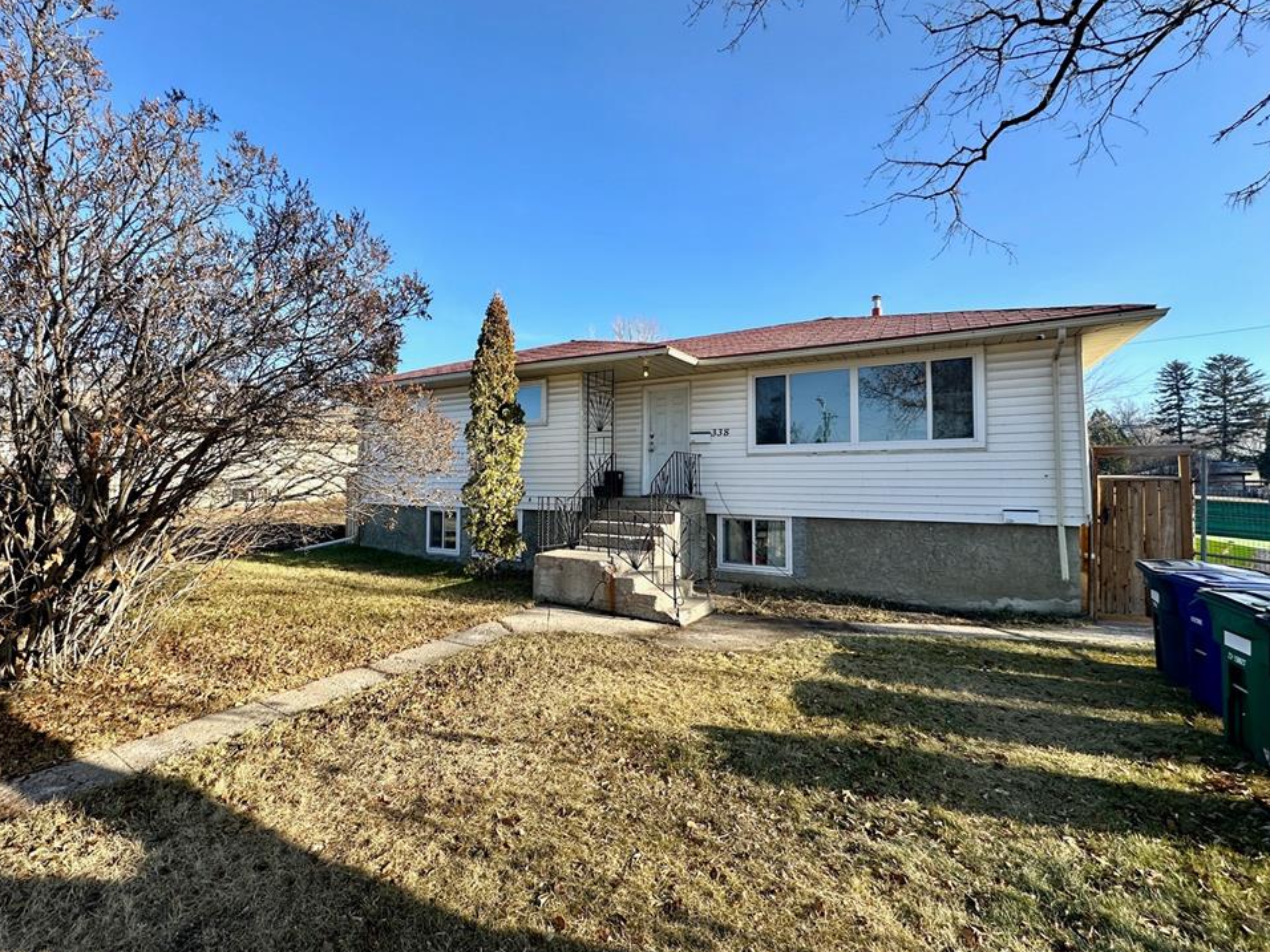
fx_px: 550
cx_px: 604
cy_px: 461
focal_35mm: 15
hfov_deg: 98.1
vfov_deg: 81.7
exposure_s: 1/769
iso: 40
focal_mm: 2.22
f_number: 2.2
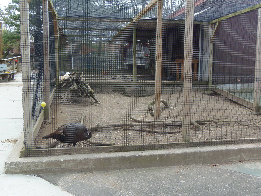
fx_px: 264
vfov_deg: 40.7
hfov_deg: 52.6
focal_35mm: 35
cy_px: 98
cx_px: 130
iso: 64
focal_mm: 6.5
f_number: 3.4
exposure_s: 1/160
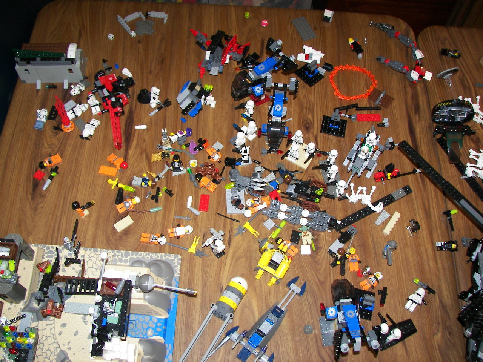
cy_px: 181
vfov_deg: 39.7
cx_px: 242
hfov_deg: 51.4
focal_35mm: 36
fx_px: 502
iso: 100
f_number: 2.8
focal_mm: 6
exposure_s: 1/30
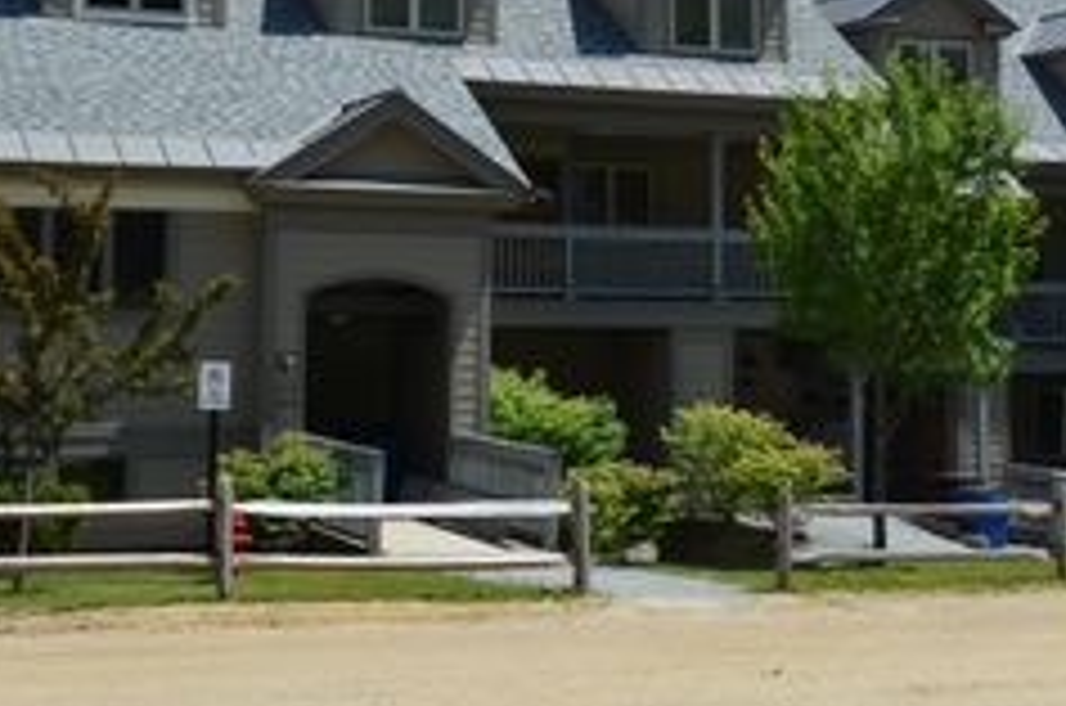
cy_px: 155
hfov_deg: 26.7
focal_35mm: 76
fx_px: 2246
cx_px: 585
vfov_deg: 17.7
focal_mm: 24
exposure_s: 1/250
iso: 100
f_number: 8
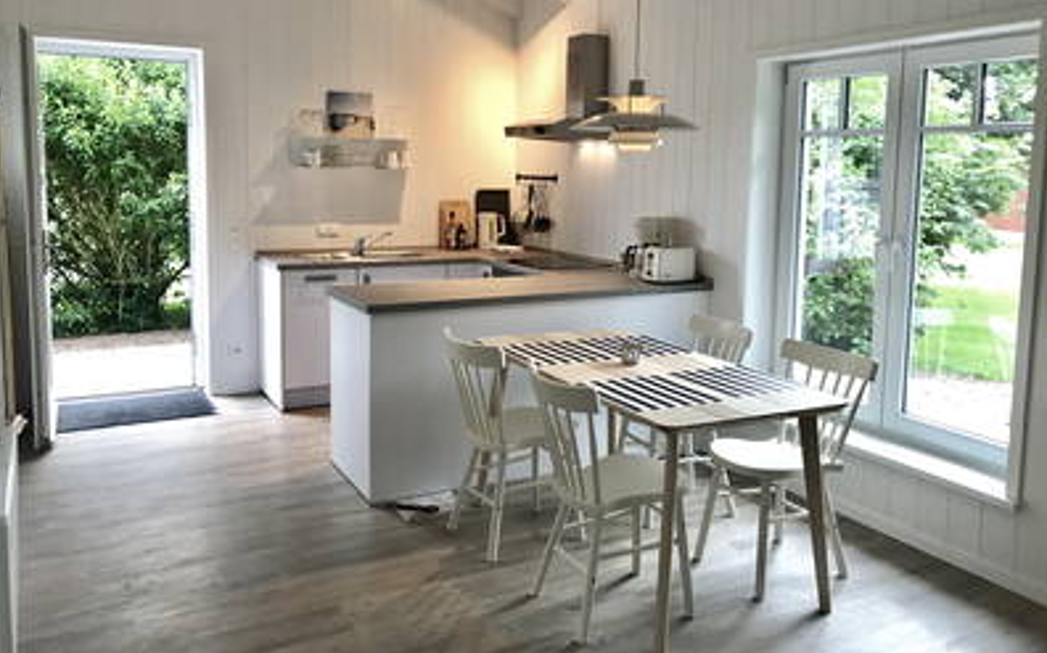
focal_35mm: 30
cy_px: 270
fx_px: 856
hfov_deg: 62.9
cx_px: 524
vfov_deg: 41.6
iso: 32
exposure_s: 1/33
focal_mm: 3.99
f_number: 1.8
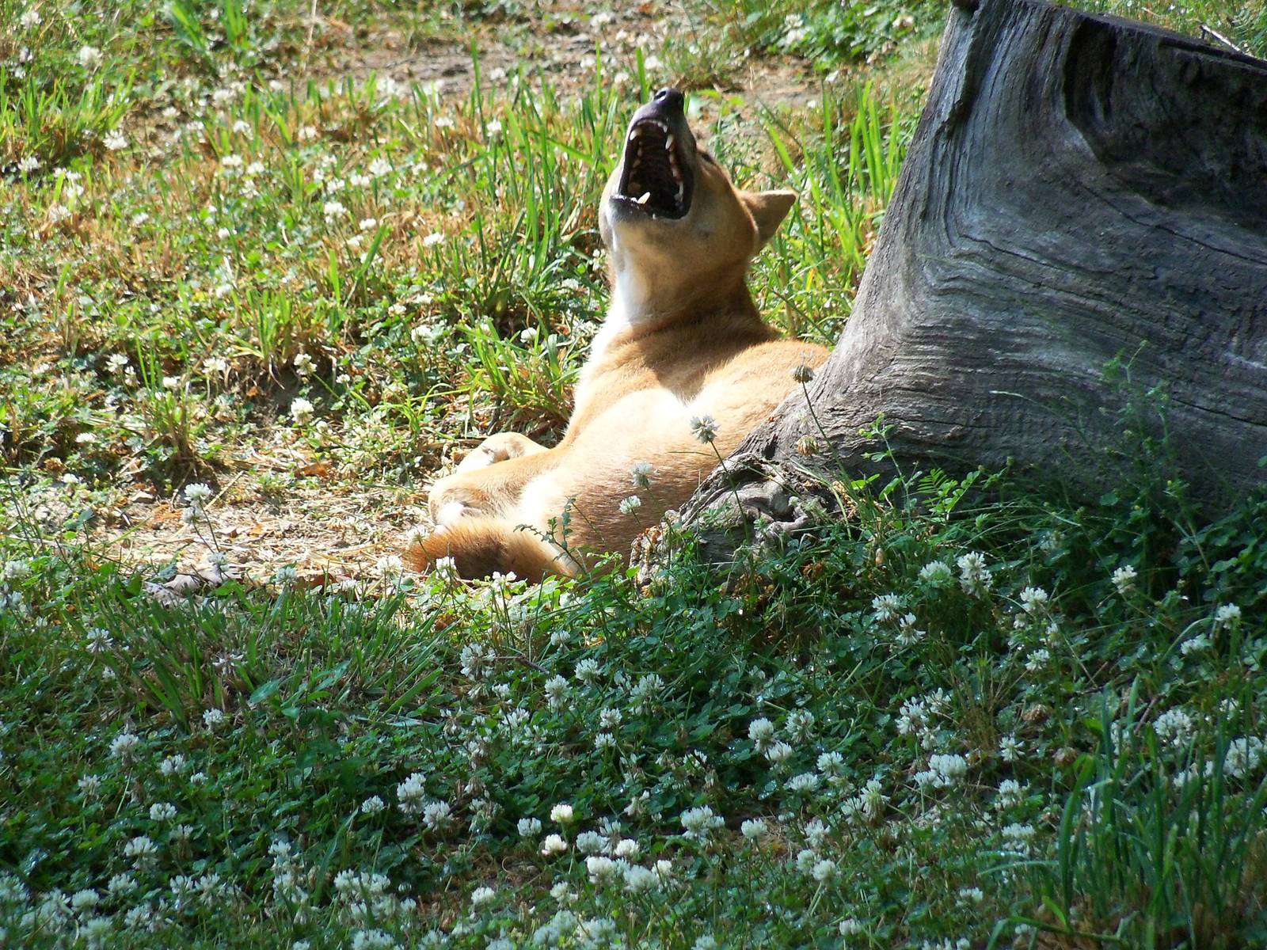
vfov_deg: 4.2
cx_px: 634
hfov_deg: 5.7
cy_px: 475
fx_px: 12811
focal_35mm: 350
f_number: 4.8
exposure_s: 1/500
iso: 250
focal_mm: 62
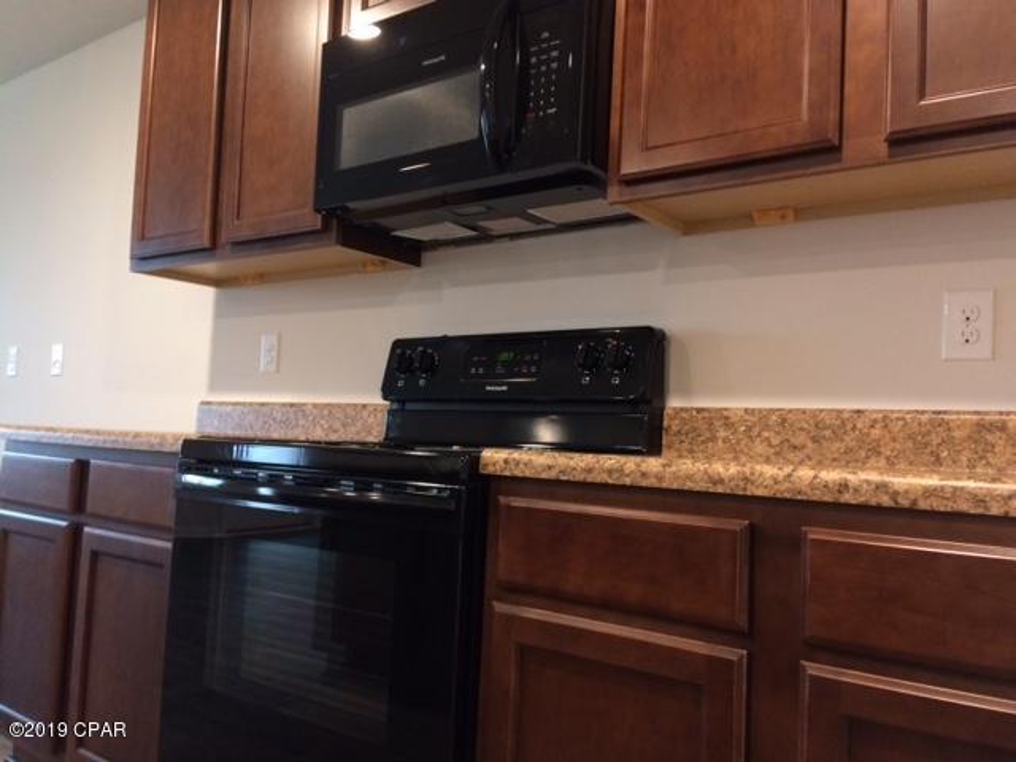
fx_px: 851
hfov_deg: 61.7
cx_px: 508
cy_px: 381
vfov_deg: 48.2
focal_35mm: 29
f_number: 2.2
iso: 250
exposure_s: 1/30
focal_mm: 4.15
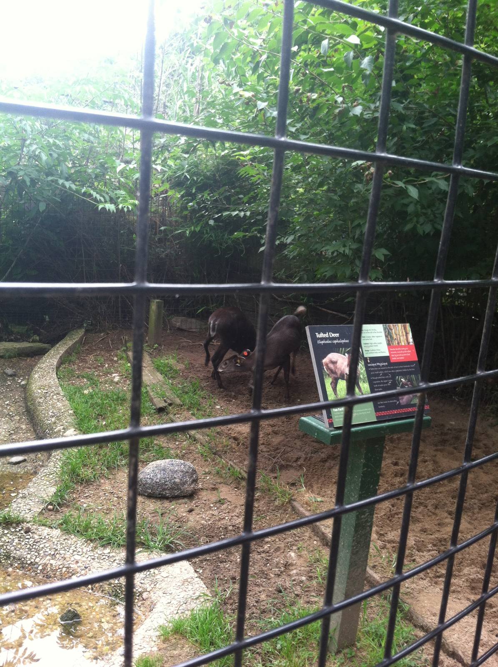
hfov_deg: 40.6
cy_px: 334
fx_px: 673
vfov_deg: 52.7
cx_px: 249
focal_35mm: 35
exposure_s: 1/60
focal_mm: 3.85
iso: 80
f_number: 2.8
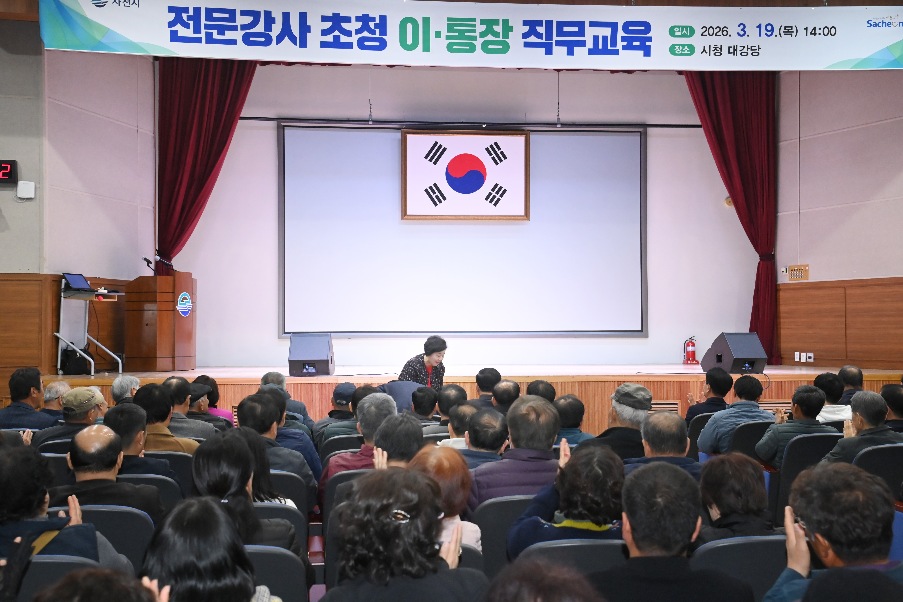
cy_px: 301
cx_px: 452
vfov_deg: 28.1
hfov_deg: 41.1
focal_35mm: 48
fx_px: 1204
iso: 8000
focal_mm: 48
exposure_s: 1/200
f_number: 6.3
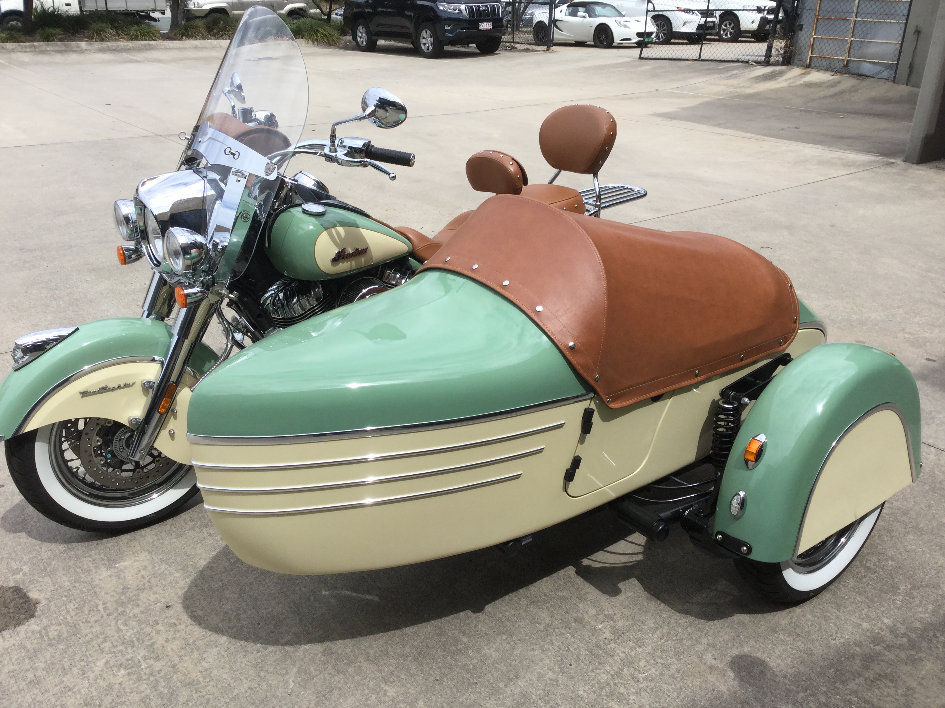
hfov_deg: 58.4
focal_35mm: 31
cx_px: 472
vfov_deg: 45.4
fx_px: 846
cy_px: 354
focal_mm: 3.3
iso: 25
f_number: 2.4
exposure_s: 1/1199
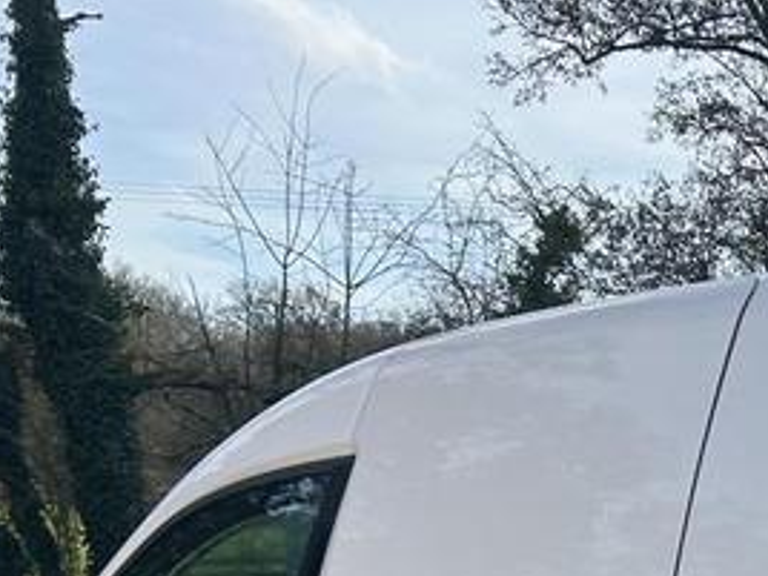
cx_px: 1066
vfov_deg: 15.4
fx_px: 1930
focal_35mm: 87
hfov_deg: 20.1
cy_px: 914
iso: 50
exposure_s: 1/2695
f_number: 1.5
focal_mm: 5.7
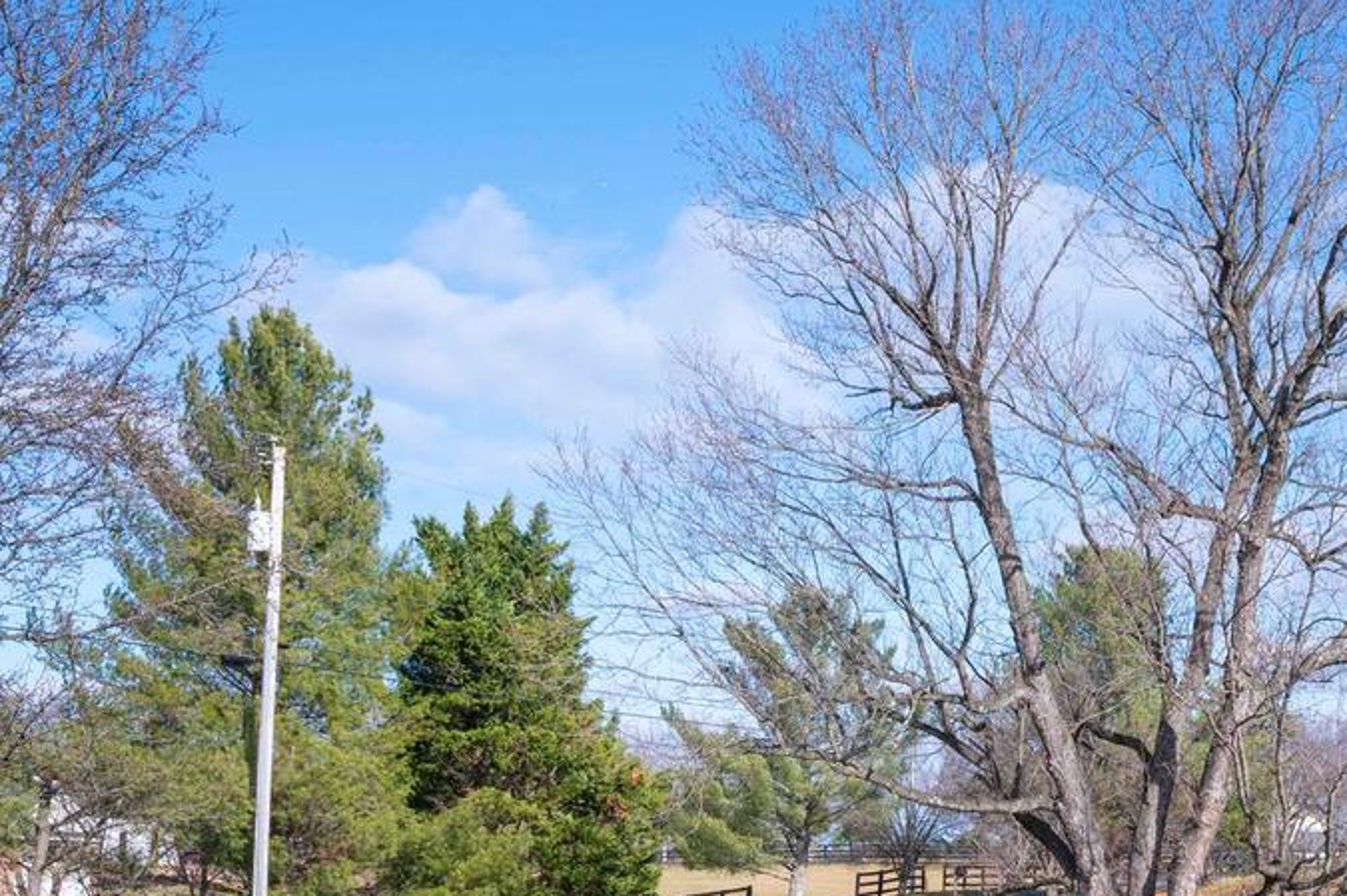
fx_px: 2393
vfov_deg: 20.8
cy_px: 792
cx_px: 1181
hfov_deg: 30.2
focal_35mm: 64
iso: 1000
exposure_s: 1/640
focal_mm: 30
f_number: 13
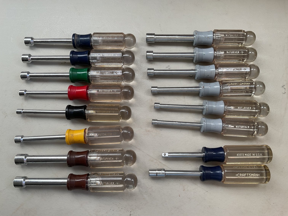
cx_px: 144
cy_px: 108
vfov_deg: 48.2
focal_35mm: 29
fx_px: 241
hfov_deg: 61.7
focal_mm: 3
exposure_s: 1/120
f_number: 1.8
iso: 20
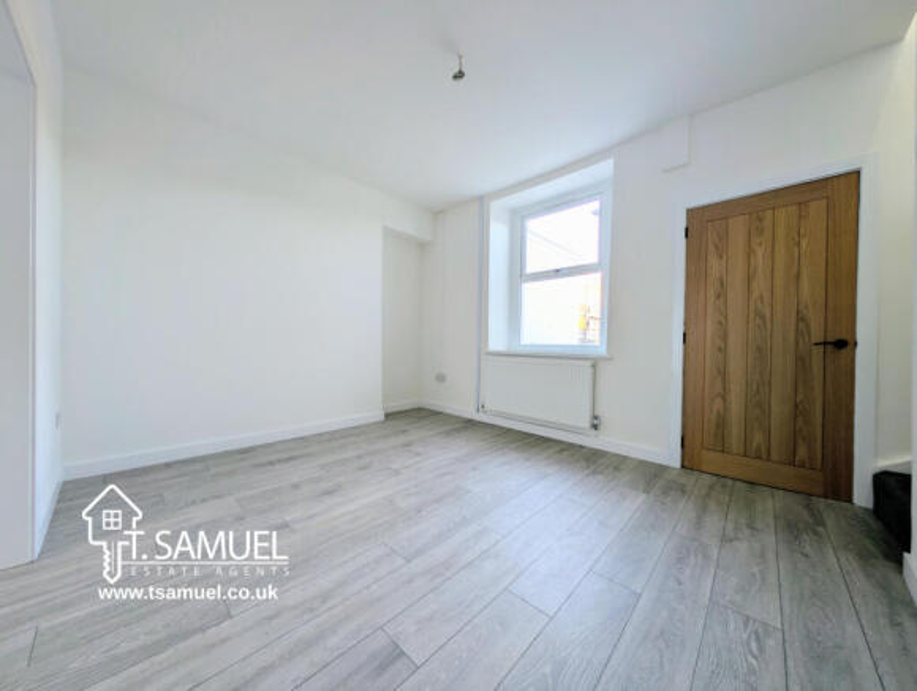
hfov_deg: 110.4
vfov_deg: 94.7
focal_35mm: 12
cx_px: 458
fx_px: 318
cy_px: 346
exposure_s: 1/33.1
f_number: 1.95
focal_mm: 2.23
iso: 43
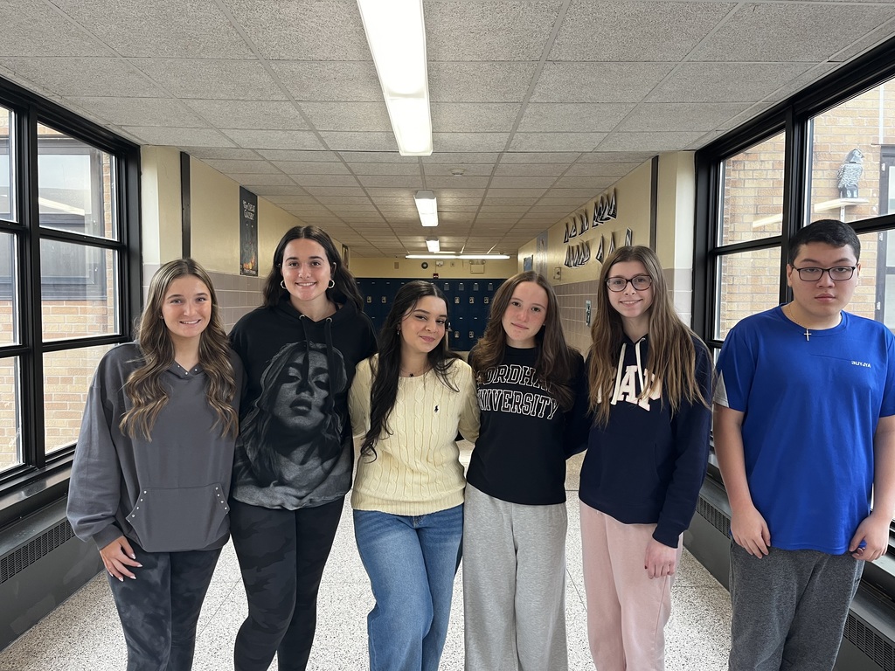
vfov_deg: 53.1
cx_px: 448
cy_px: 336
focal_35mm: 26
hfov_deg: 67.3
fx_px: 672
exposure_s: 1/72
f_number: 1.6
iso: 125
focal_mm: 5.1
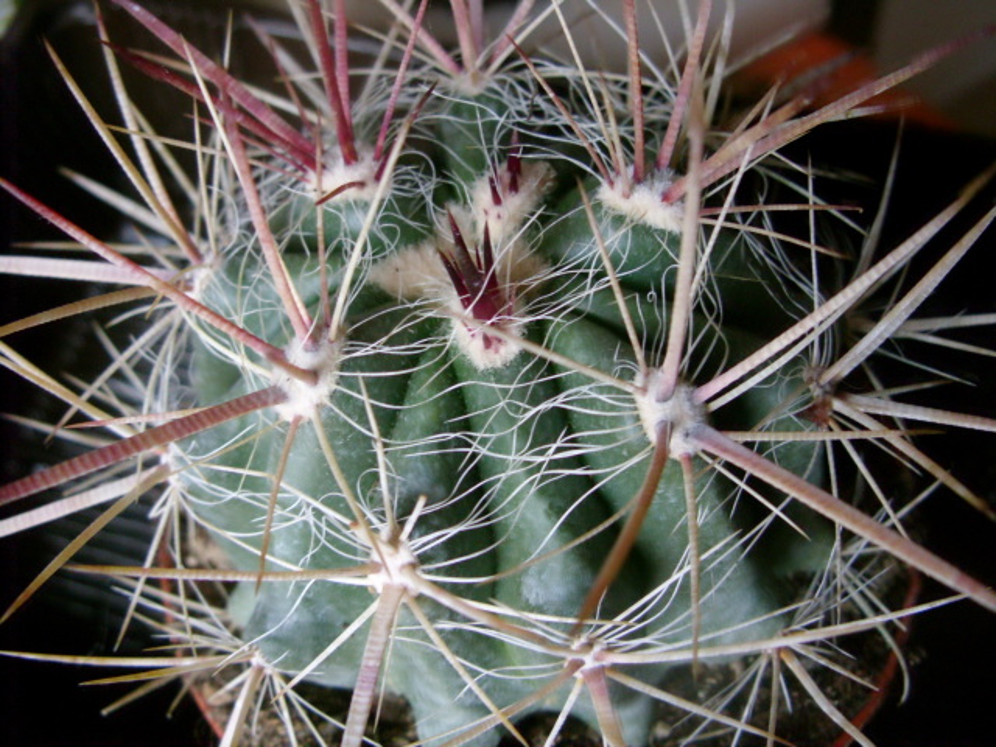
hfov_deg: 49.0
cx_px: 498
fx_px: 1093
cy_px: 374
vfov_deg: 37.7
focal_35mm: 38
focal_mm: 6.3
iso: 300
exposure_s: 1/15
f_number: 2.8
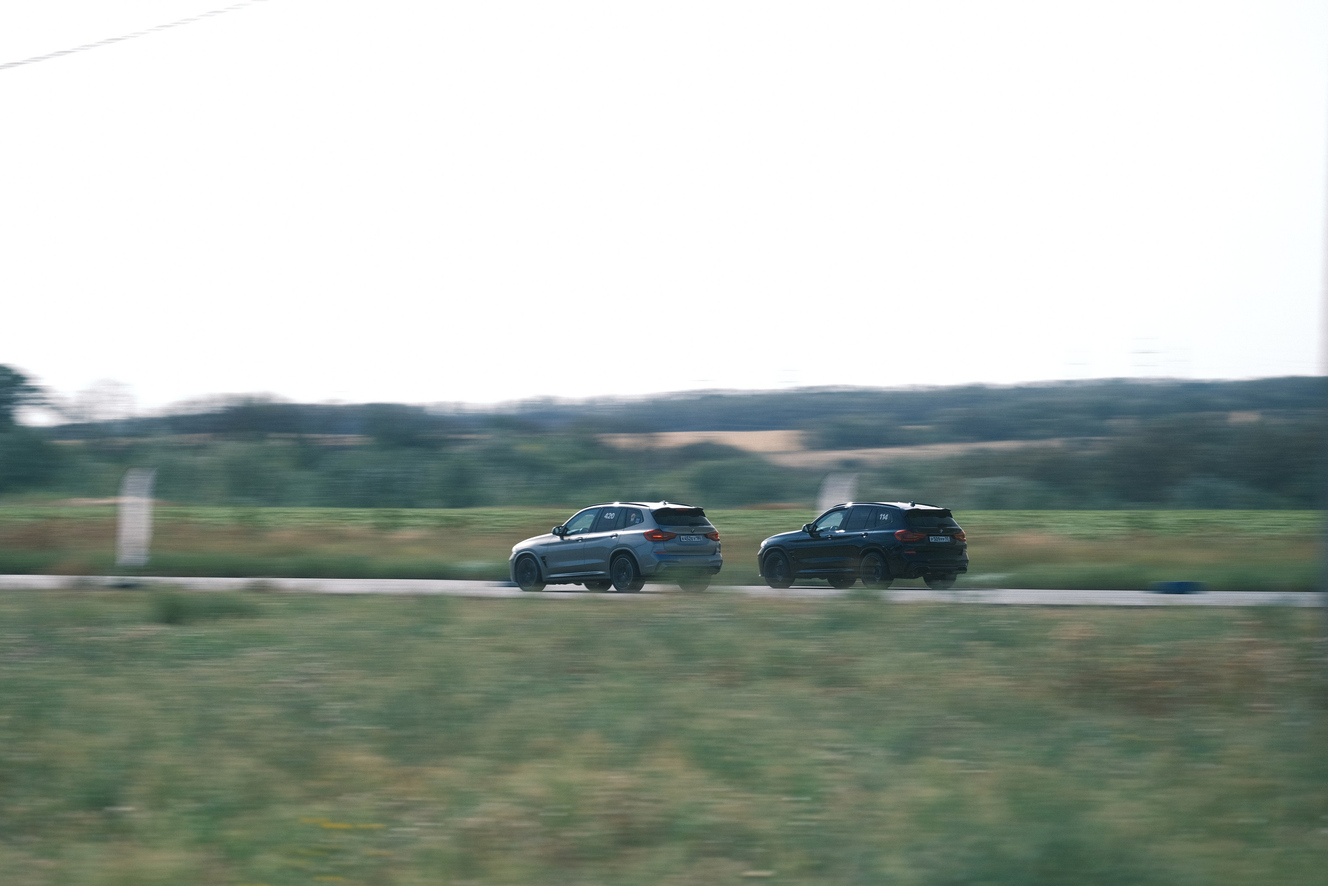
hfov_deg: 13.7
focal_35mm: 150
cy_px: 443
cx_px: 664
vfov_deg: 9.1
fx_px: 5533
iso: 100
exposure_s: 1/60
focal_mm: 100
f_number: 4.5
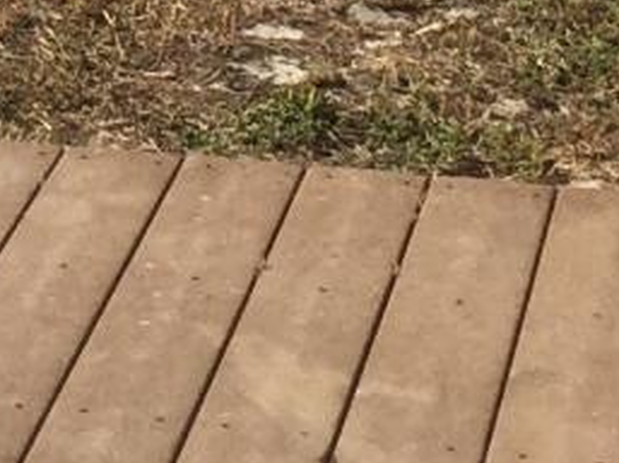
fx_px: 4036
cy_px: -629
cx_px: -376
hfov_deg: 8.5
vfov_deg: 6.3
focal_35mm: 226
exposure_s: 1/2825
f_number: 2.2
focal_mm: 4.15
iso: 32
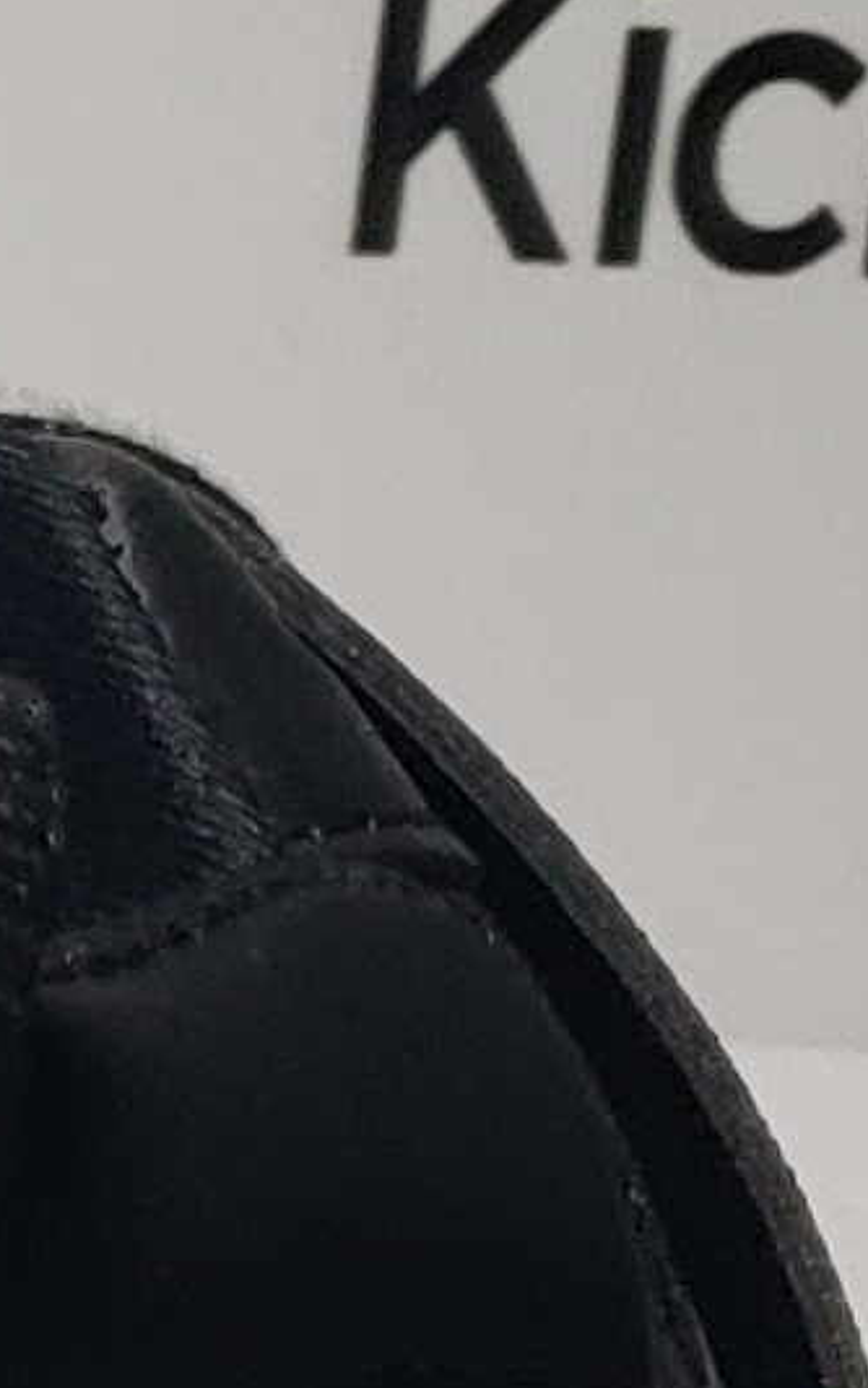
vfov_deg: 9.8
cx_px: -1988
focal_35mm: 208
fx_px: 7868
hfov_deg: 5.8
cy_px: 2051
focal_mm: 4.3
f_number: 1.5
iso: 50
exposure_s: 1/360
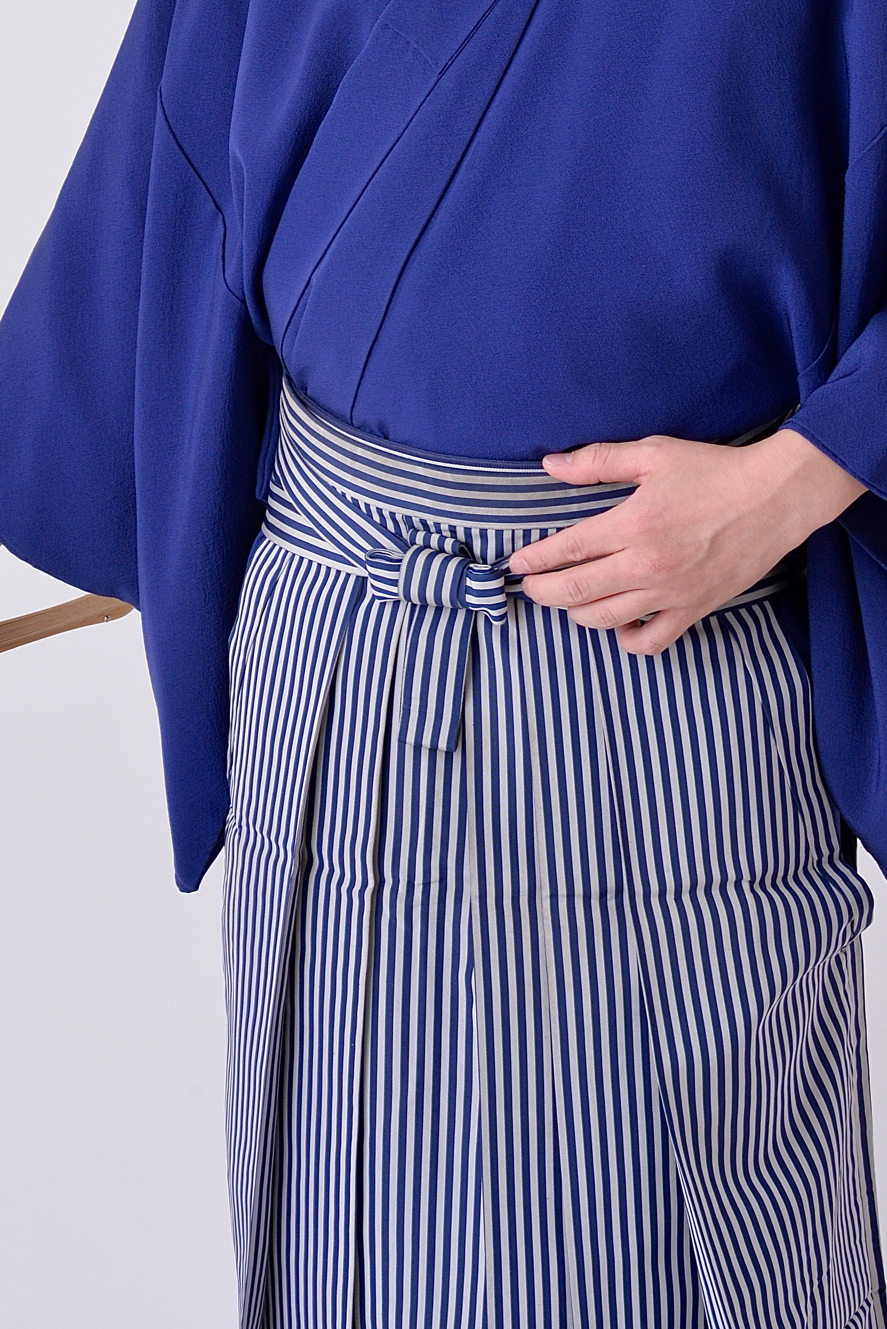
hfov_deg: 9.0
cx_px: 481
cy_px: 1
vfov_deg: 13.3
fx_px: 5614
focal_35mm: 152
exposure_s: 1/125
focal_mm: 70
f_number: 14
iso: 400
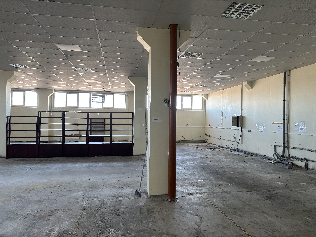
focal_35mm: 26
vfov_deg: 53.1
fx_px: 237
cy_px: 118
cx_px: 158
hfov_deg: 67.3
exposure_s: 1/100
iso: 125
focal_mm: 5.96
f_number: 1.6
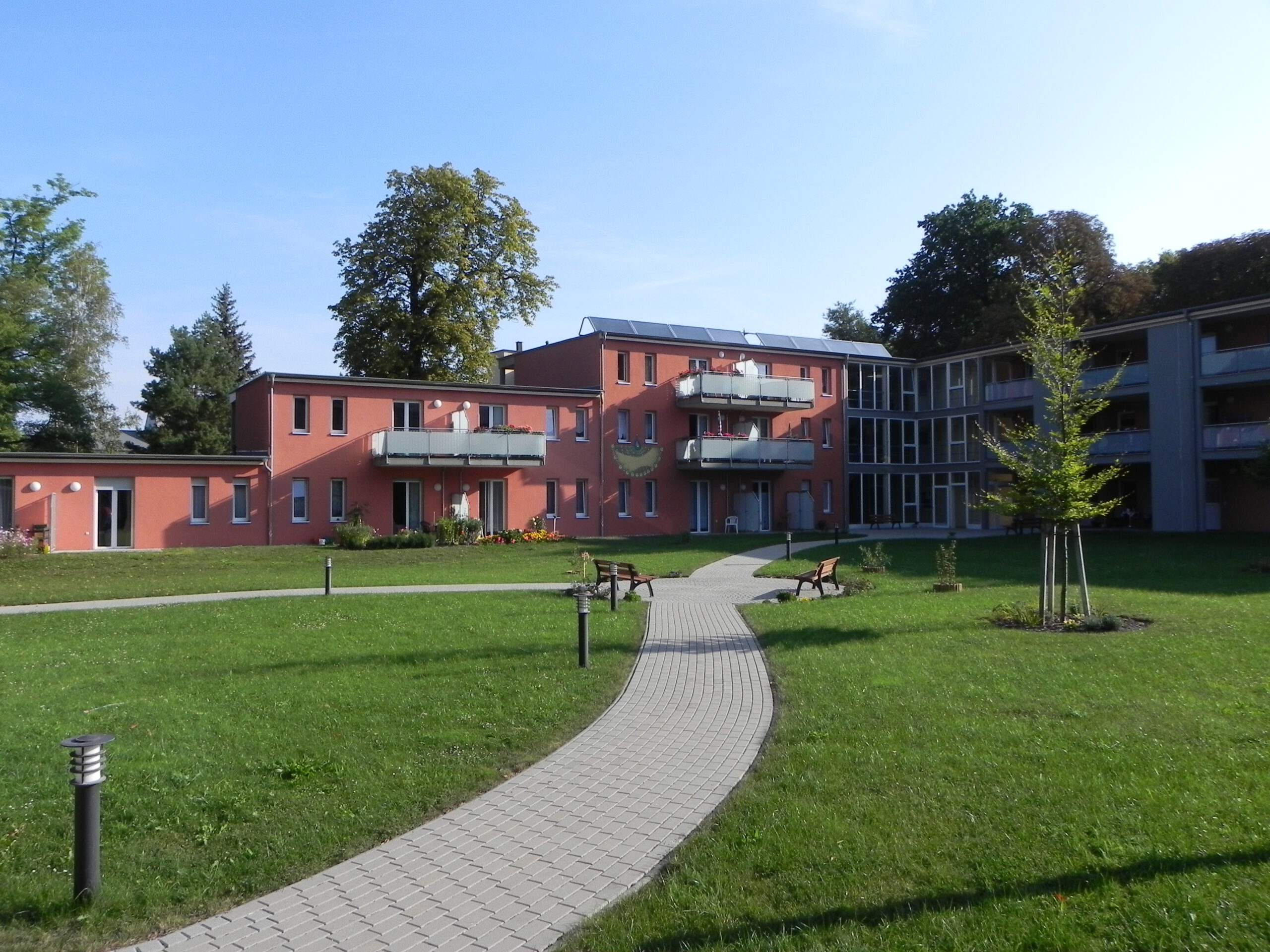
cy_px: 476
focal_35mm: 26
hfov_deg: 67.3
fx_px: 954
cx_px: 635
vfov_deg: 53.1
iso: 160
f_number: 7.1
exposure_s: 1/340
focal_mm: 4.6
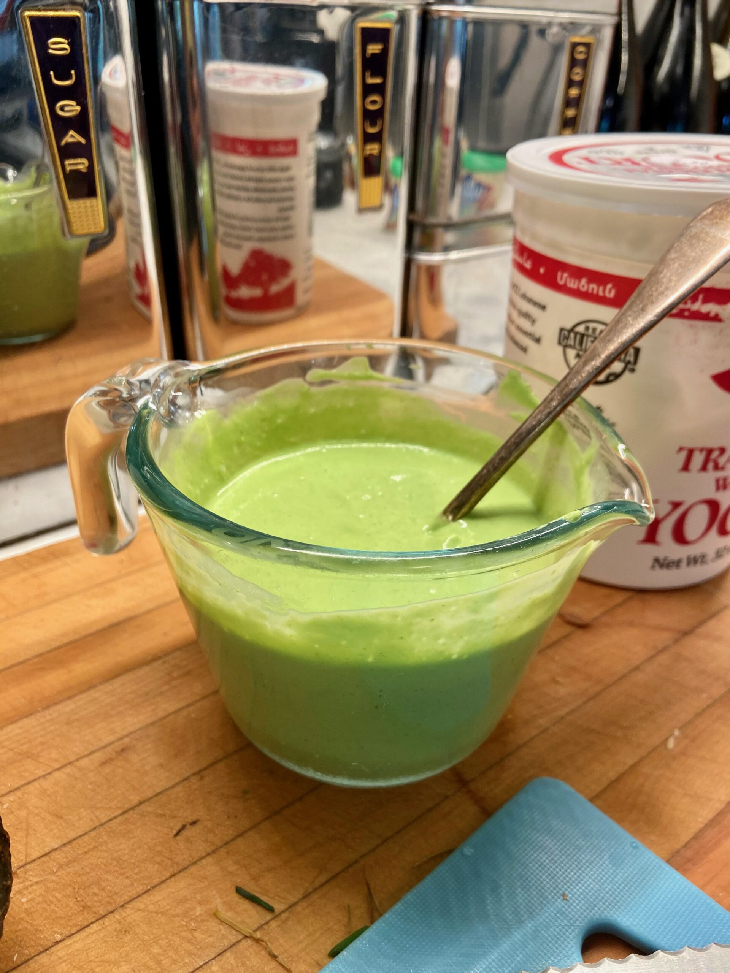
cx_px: 365
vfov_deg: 67.3
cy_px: 486
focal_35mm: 26
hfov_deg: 53.1
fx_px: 731
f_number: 1.8
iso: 64
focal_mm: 4.25
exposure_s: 1/60
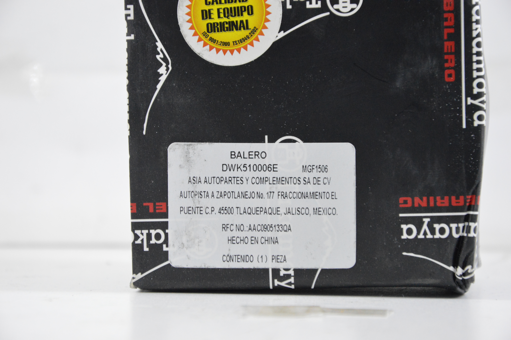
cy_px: 170
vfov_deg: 8.7
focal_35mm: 158
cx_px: 256
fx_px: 2234
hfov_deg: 13.1
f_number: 7.1
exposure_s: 1/100
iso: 3200
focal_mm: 105
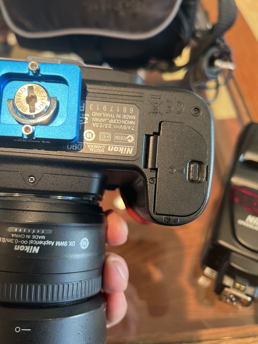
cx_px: 126
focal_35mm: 27
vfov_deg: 65.3
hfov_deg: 51.3
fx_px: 268
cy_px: 175
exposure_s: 1/50
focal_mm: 5.7
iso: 250
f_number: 1.5
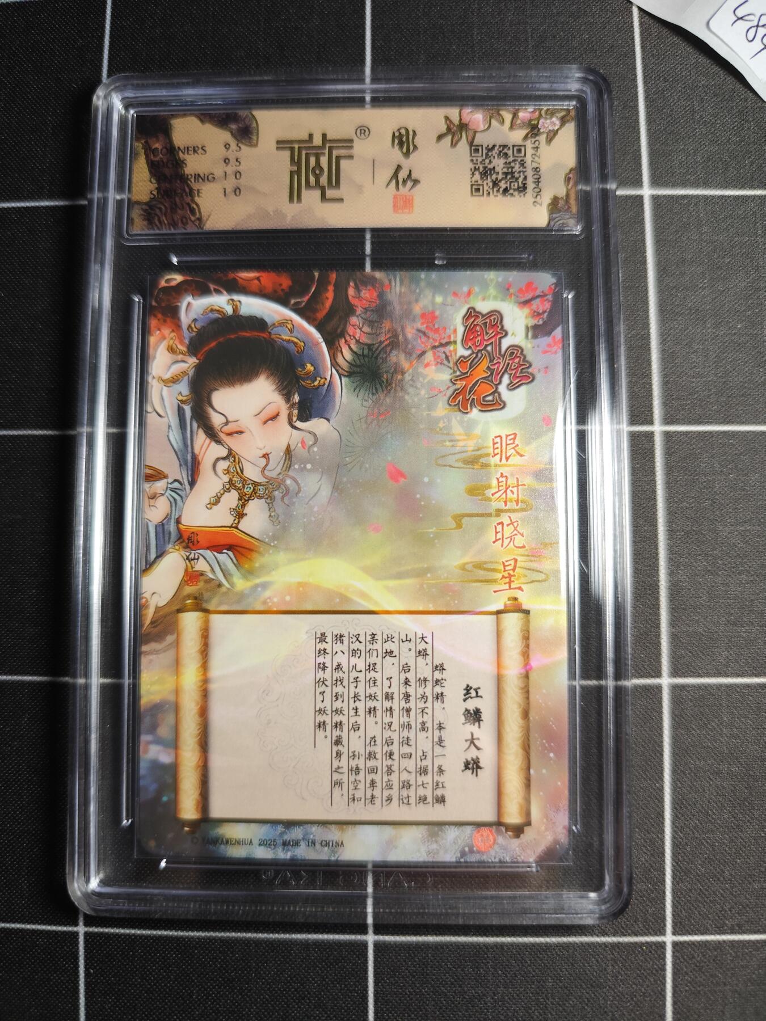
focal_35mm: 23
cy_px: 510
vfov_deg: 73.9
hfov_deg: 58.9
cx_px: 383
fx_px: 679
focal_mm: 6.14
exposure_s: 1/100
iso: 500
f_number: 1.65
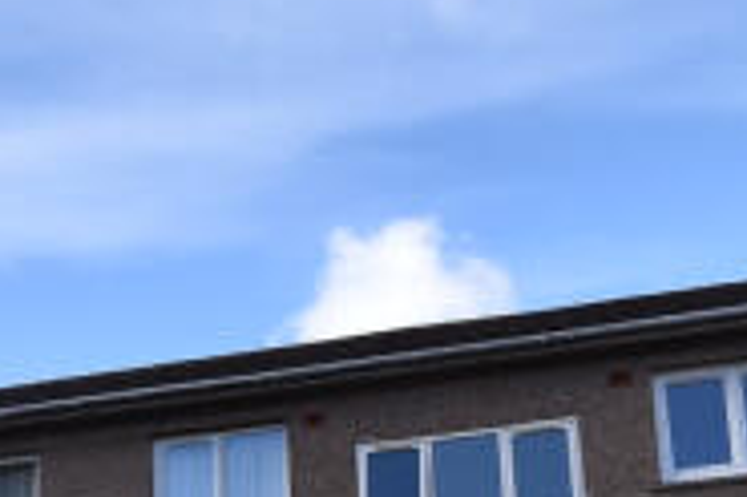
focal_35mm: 83
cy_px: 507
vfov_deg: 16.1
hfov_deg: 24.1
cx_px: 153
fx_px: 1721
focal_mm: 10
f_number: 8
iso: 125
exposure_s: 1/250
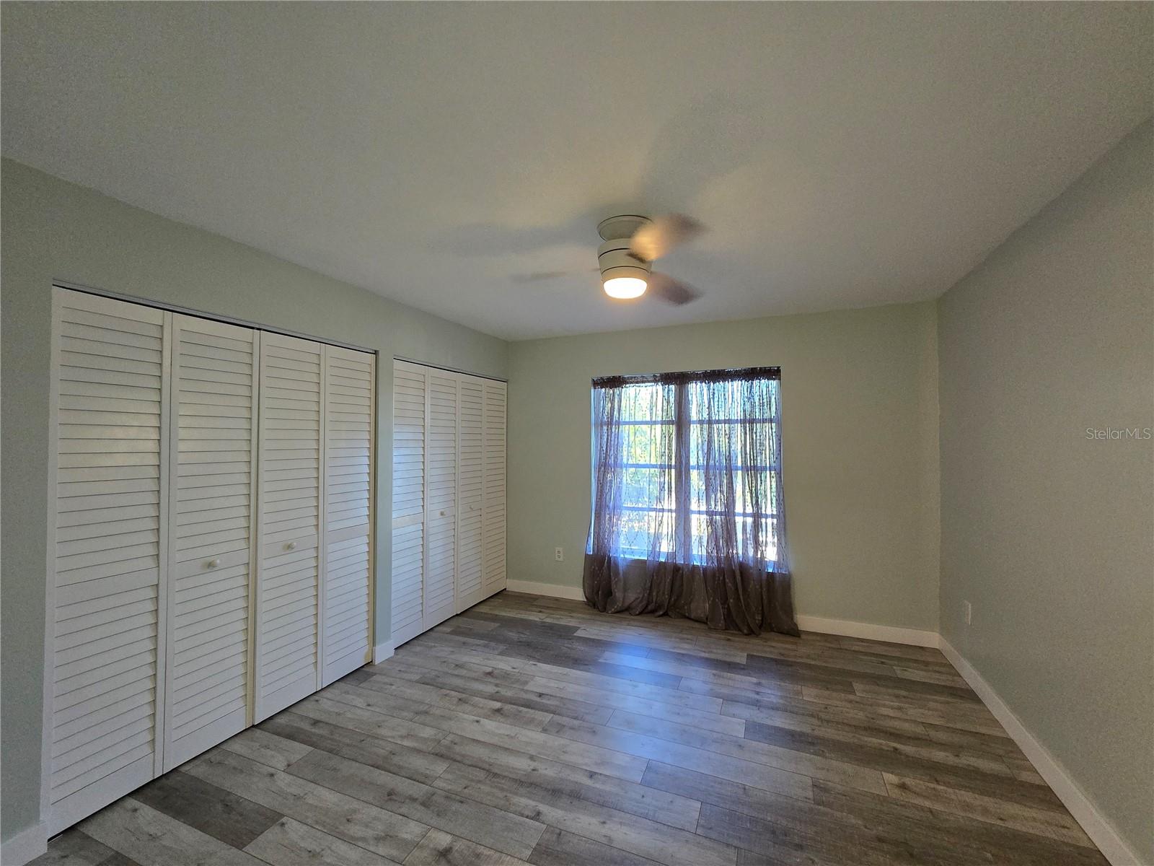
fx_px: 433
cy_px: 433
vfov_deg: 89.9
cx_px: 577
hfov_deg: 106.2
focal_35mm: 13
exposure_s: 1/60
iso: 500
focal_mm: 2.2
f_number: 2.2
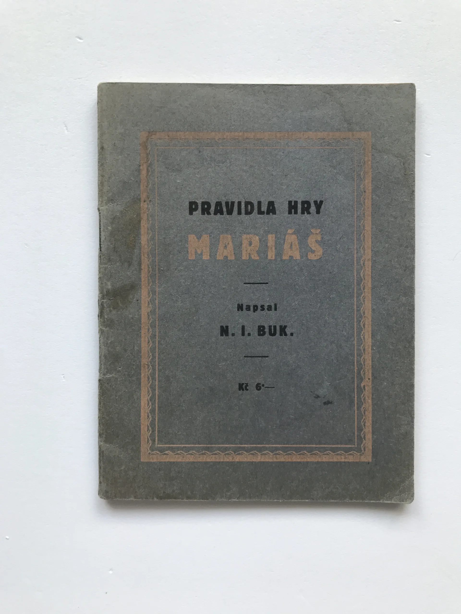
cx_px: 230
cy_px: 307
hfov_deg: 49.7
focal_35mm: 28
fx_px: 497
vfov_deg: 63.4
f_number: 1.8
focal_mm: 3.99
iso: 32
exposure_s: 1/100
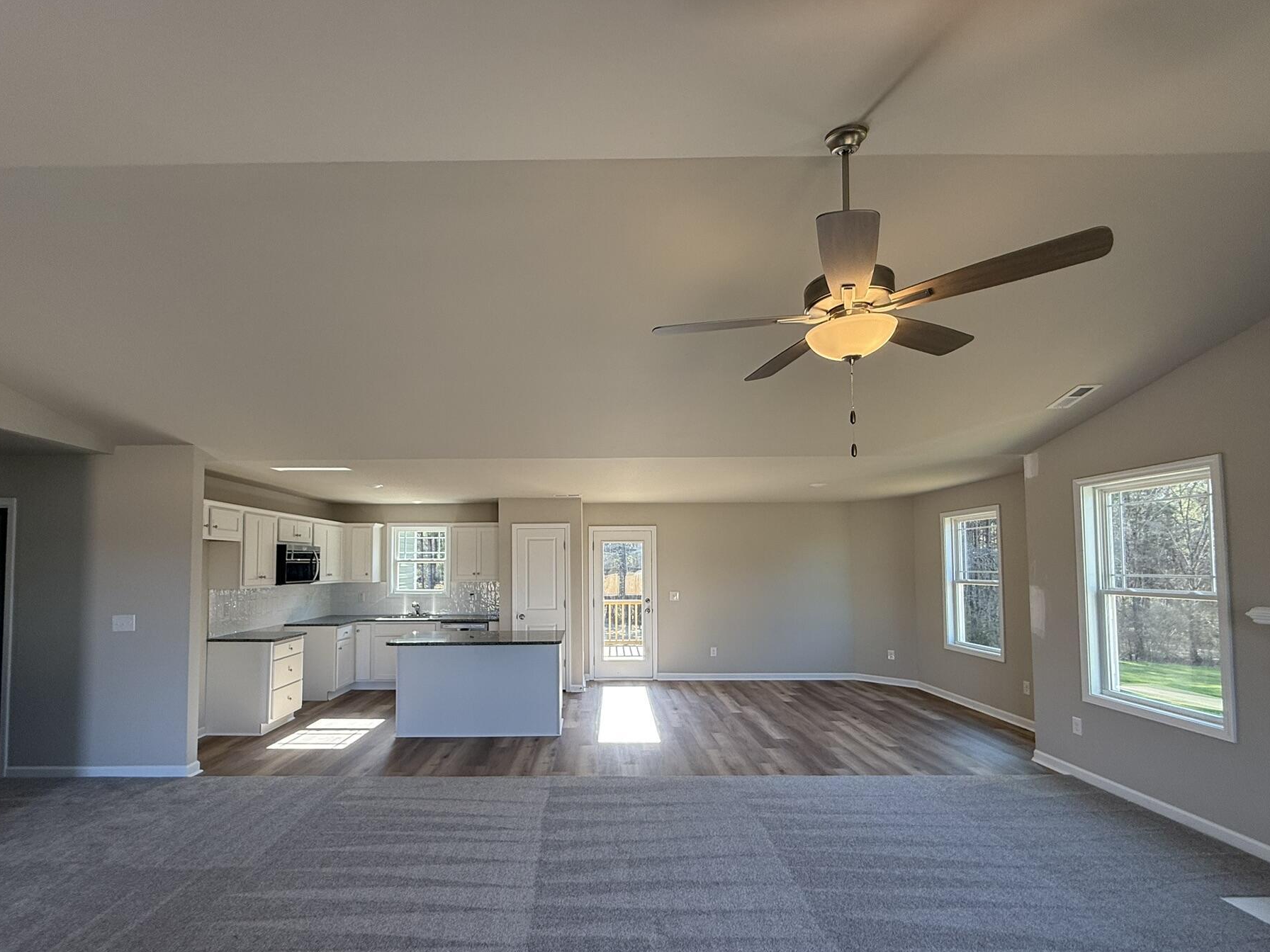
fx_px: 587
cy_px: 540
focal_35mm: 16
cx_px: 593
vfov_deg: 77.7
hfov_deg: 94.4
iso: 64
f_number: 2.2
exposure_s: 1/151
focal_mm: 2.22
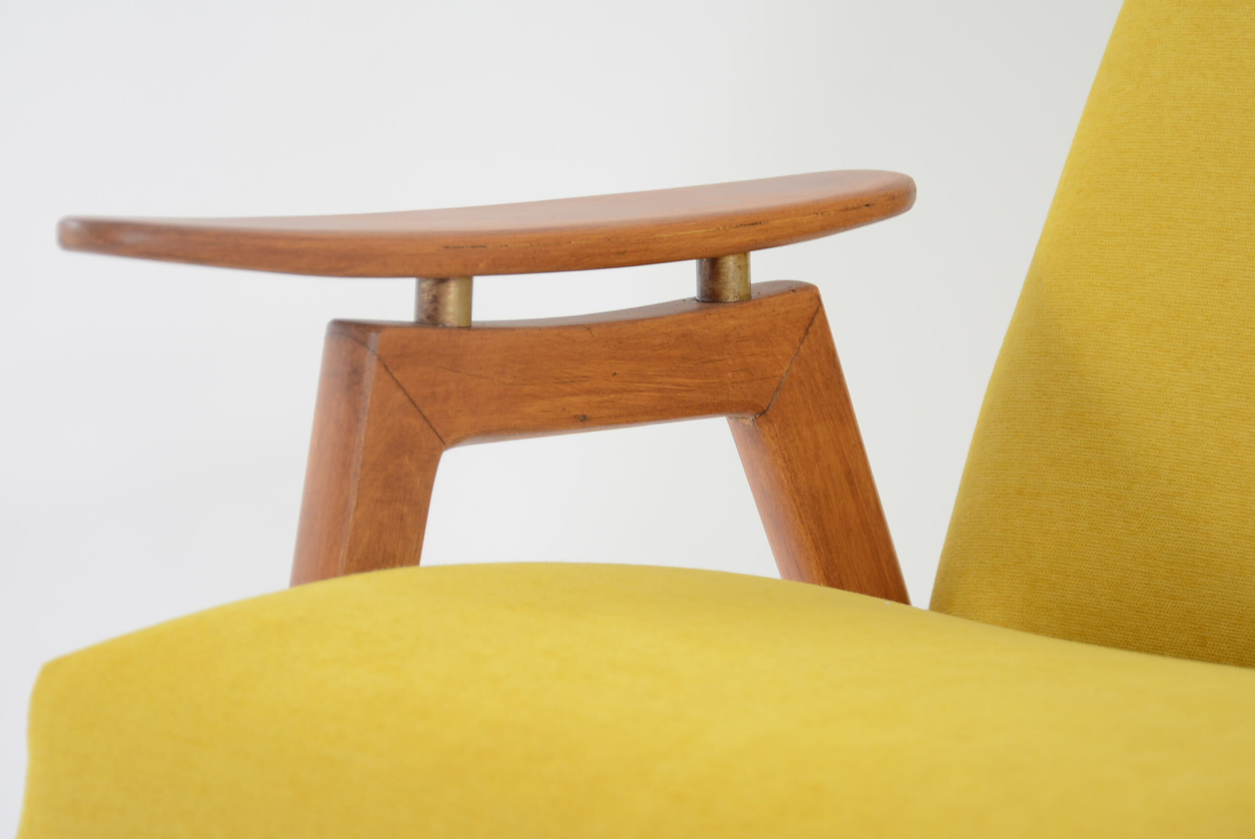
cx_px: 642
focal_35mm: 140
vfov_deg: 9.8
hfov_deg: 14.6
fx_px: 4884
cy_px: 391
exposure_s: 1/80
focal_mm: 80
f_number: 5.3
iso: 400
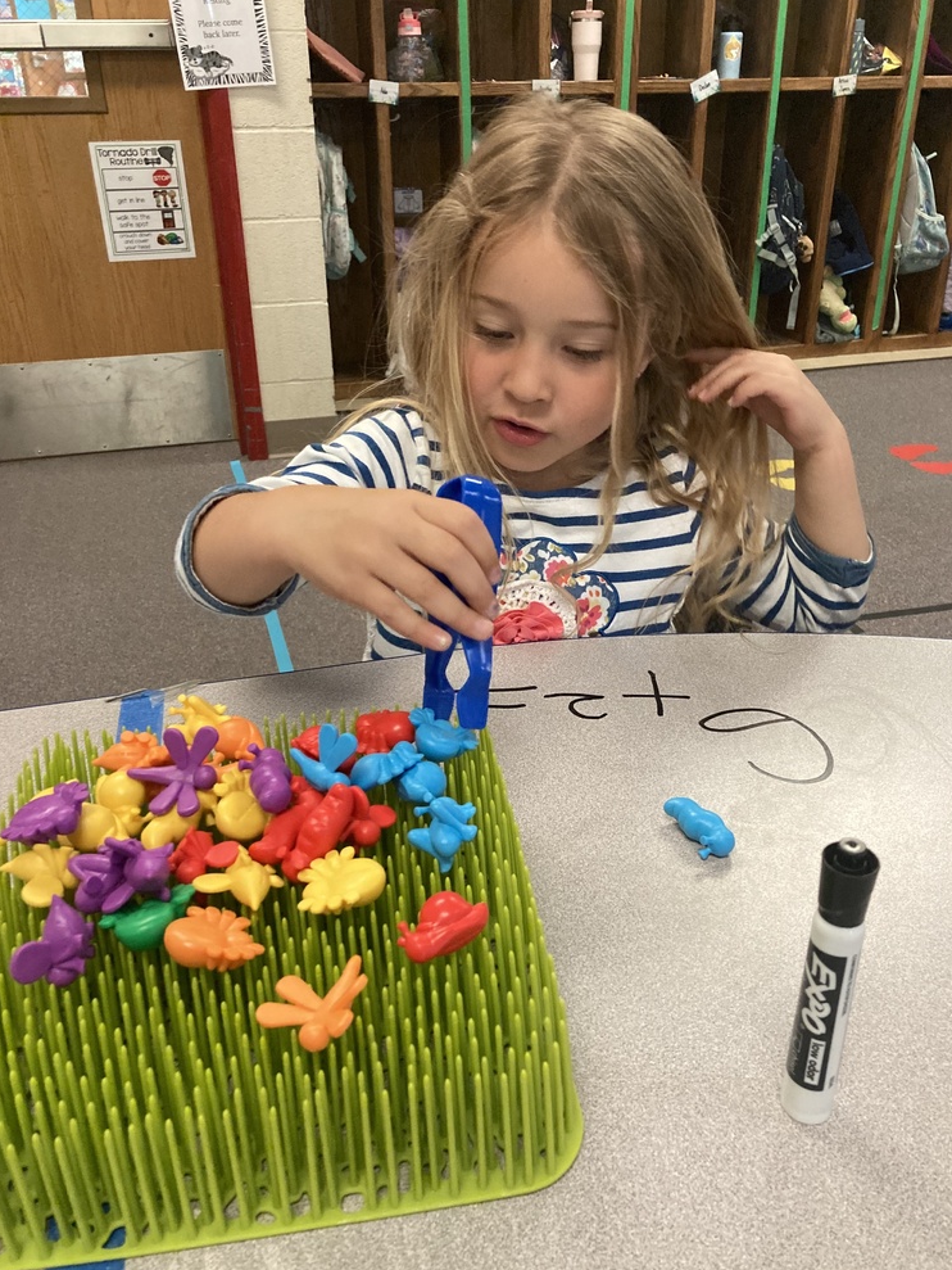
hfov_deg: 48.2
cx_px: 490
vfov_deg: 61.7
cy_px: 636
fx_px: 1063
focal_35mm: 29
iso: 320
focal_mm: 3.99
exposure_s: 1/40
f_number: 1.8
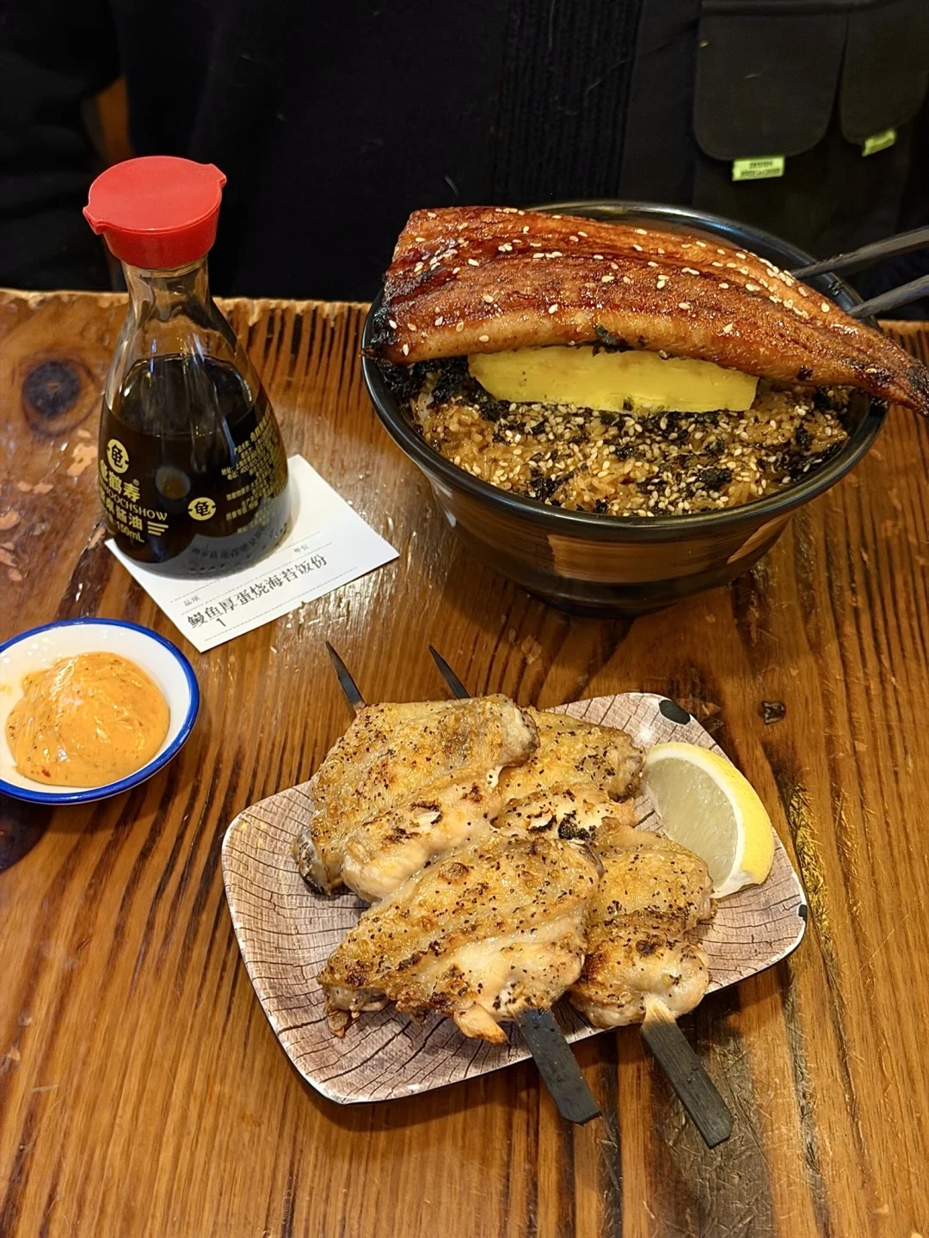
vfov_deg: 39.7
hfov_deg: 30.3
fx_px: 1718
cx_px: 464
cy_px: 619
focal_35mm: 48
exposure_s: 1/33
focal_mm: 6.76
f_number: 1.78
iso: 500
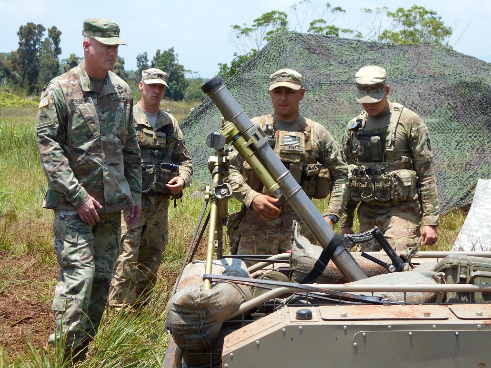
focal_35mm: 86
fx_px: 1220
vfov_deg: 17.2
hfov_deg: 22.8
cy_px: 184
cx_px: 246
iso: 80
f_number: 6.3
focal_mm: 15.4
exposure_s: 1/200
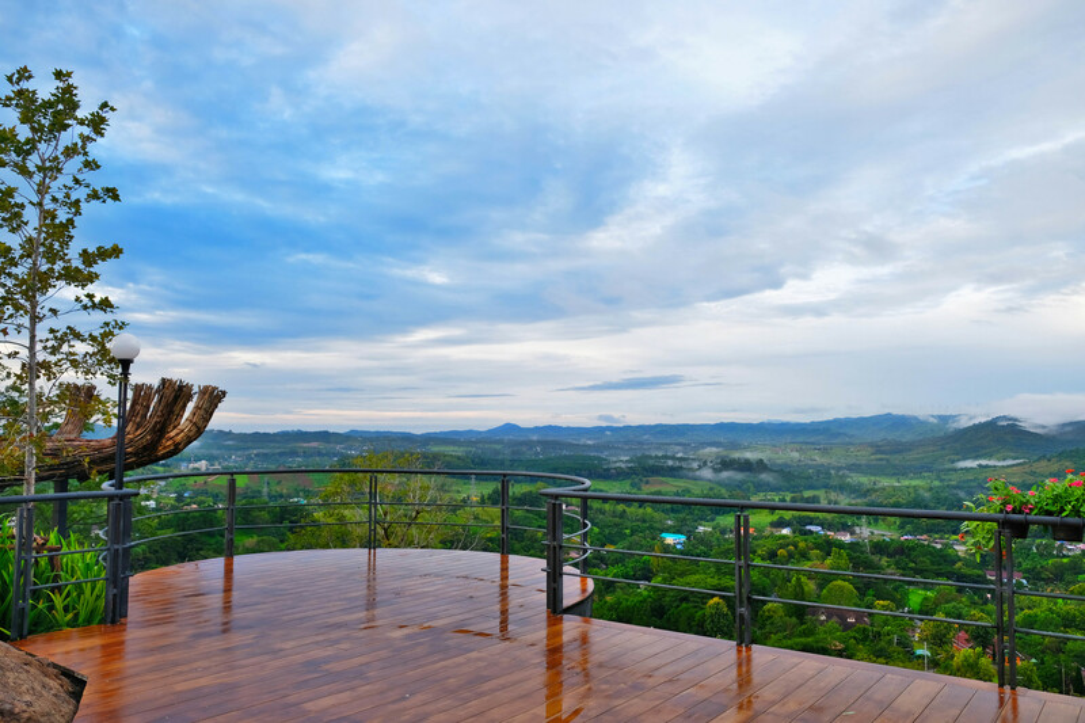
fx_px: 814
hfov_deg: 67.4
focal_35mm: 27
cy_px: 362
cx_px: 542
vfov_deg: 47.9
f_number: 4
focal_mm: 18
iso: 200
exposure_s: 1/150
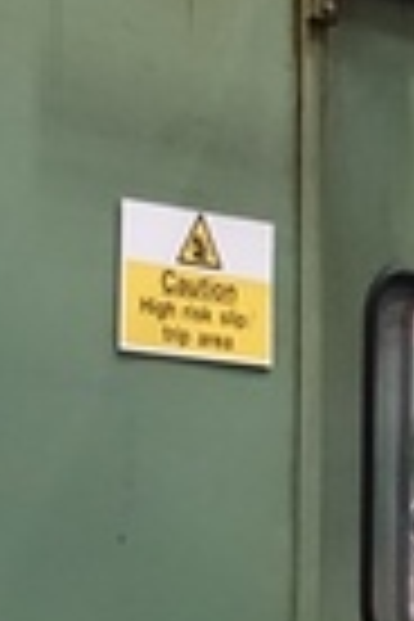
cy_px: 472
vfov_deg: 16.3
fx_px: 2156
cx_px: 459
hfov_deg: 10.8
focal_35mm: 125
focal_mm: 8.8
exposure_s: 1/160
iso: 1600
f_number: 1.8
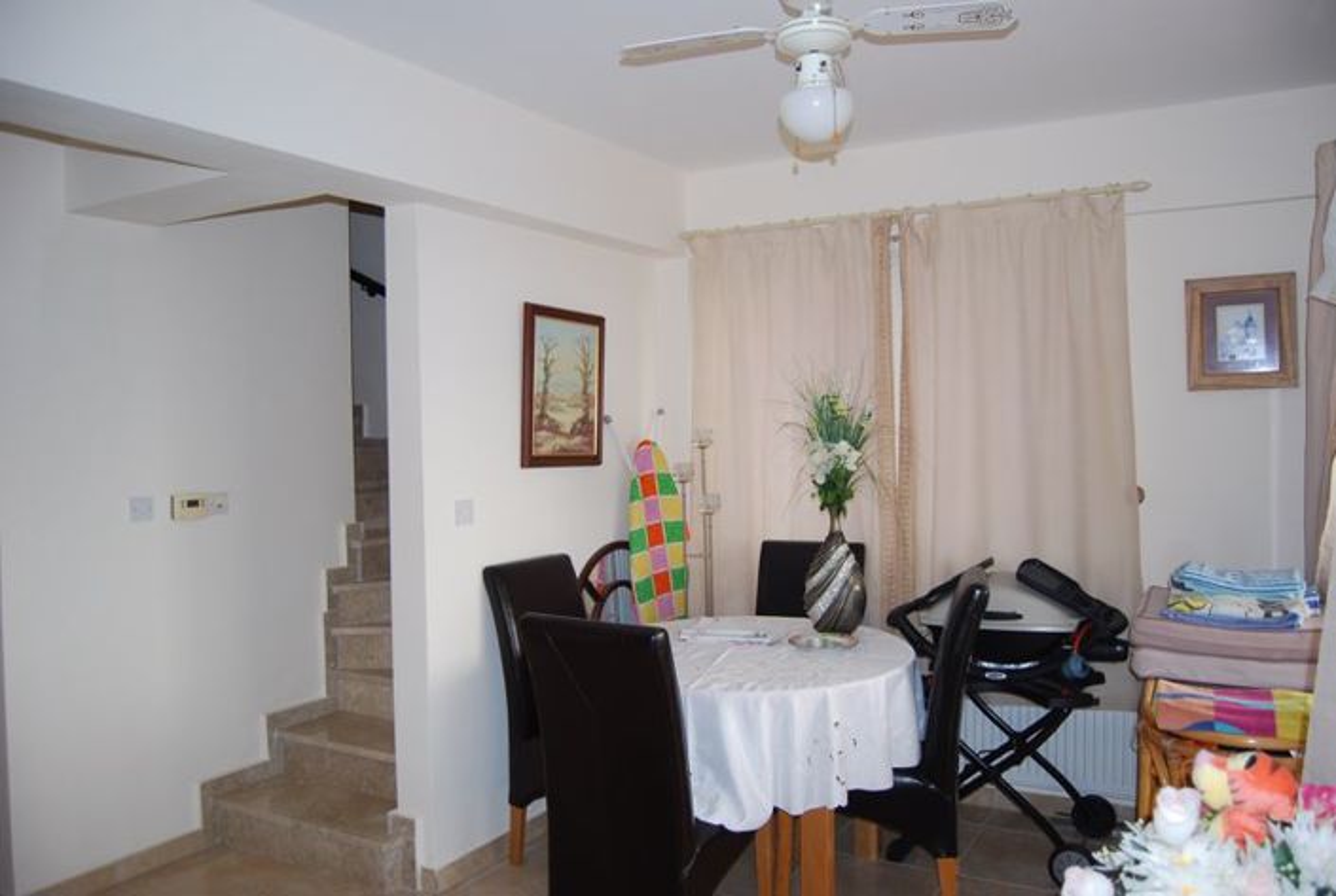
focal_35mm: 27
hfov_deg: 67.3
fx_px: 1004
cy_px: 448
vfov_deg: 48.1
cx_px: 668
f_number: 3.5
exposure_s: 1/60
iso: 200
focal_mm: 18
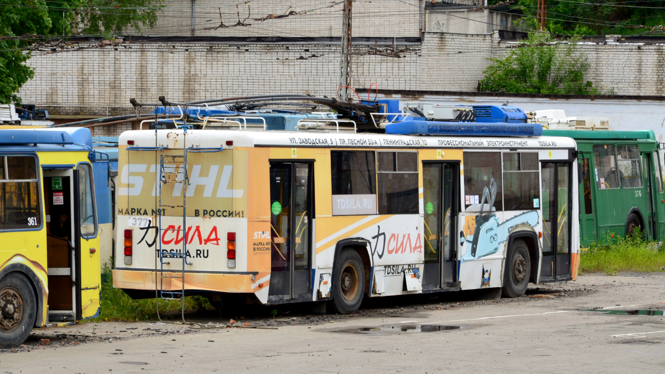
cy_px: 174
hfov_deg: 13.0
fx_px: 2918
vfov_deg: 7.3
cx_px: 331
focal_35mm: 166
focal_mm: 105
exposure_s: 1/100
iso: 200
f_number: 11
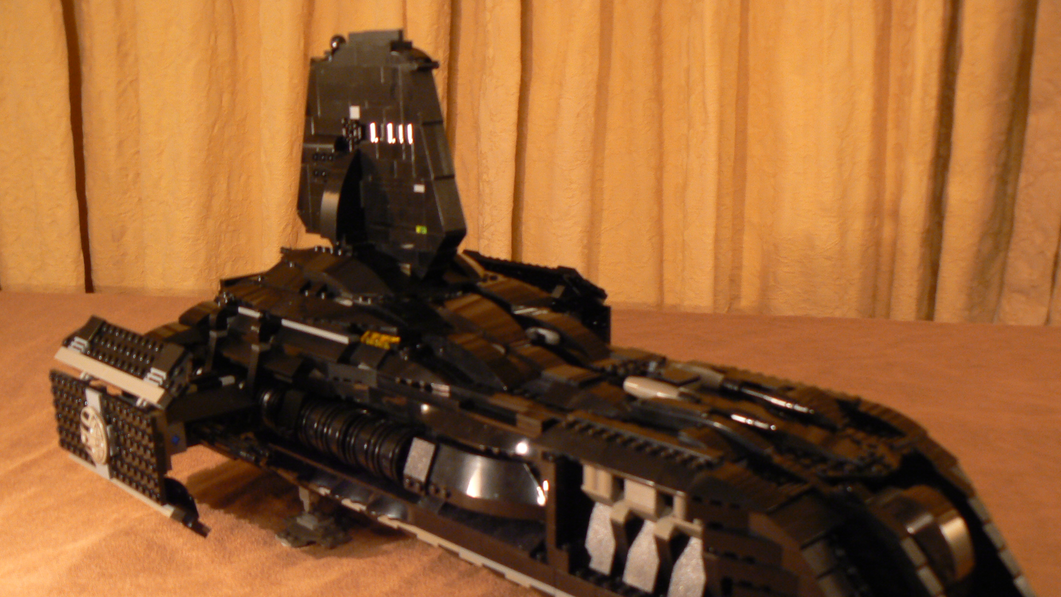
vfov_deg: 29.5
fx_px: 1125
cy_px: 404
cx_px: 532
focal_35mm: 40
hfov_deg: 50.5
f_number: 3.2
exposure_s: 1/3.2
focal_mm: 6
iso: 100
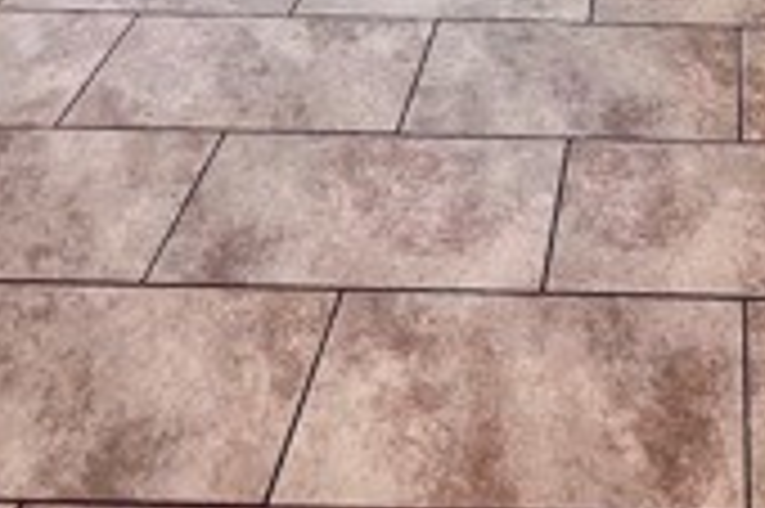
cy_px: -450
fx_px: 1083
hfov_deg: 36.2
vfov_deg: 18.9
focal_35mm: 51
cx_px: 706
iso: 40
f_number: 1.8
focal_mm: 1.57
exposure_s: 1/120
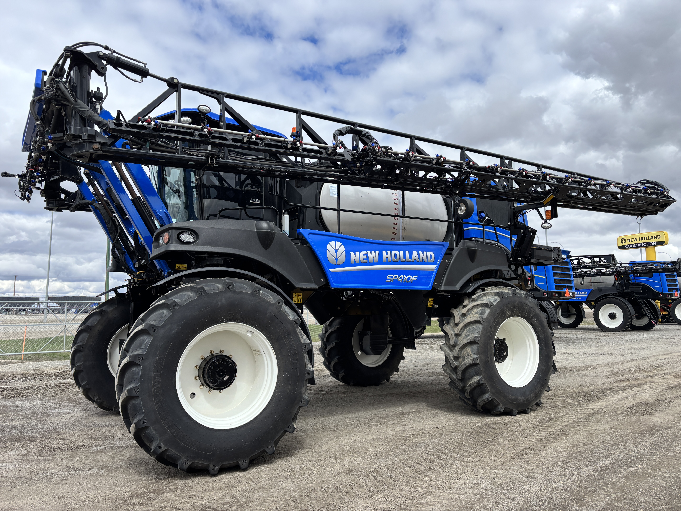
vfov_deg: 53.1
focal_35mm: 26
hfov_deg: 67.3
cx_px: 340
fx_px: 511
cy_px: 256
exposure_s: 1/3021
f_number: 1.6
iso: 50
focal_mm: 5.96
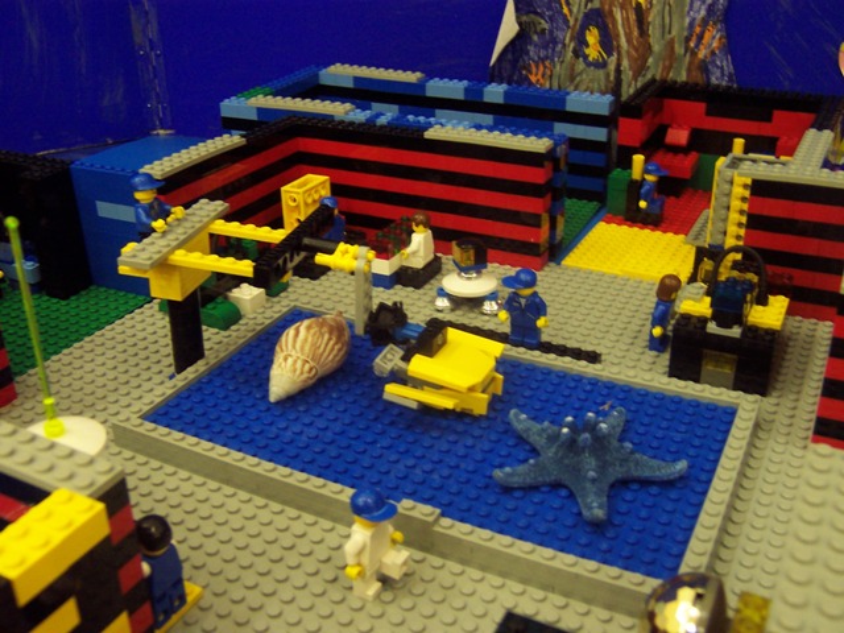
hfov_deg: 51.4
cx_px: 422
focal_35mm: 36
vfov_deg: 39.7
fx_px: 878
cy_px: 316
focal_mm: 5.6
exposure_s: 1/8
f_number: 2.8
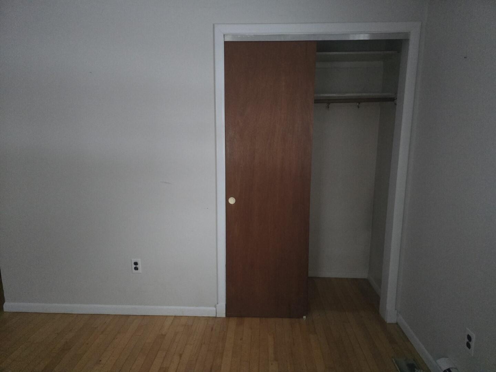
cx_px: 248
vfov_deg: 58.9
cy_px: 186
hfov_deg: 73.9
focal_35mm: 23
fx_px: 330
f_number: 1.7
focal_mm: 6.3
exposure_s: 1/40
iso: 1600
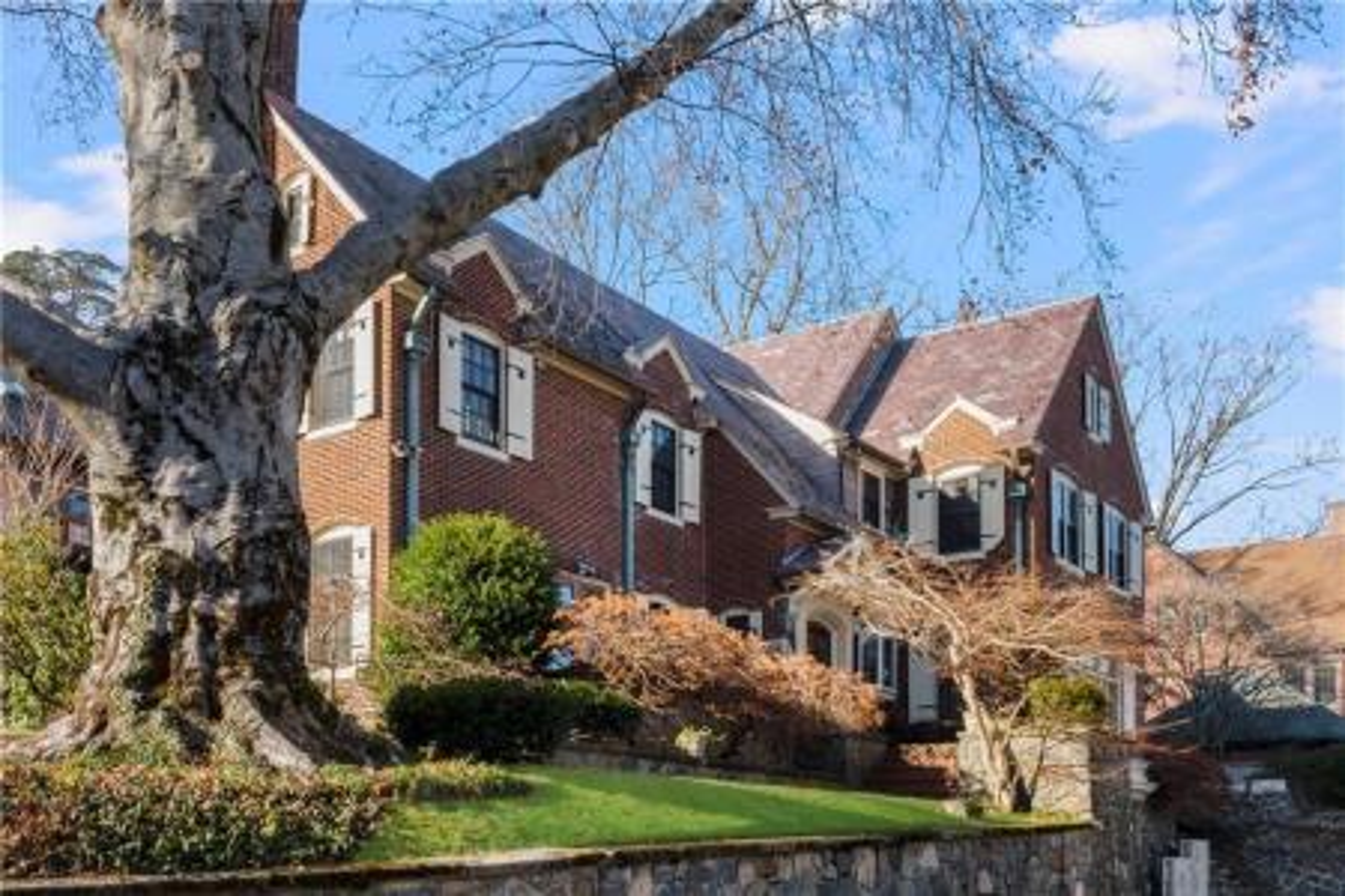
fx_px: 1345
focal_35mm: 36
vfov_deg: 36.9
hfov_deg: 53.1
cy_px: 448
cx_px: 672
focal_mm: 24
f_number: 14
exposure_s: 1/125
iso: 400
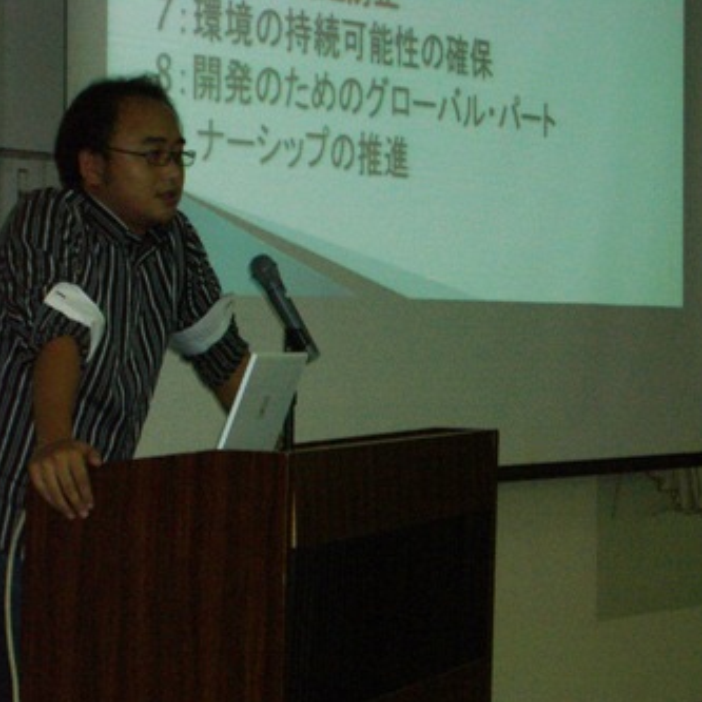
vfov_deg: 14.0
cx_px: 295
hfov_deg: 13.9
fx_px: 2868
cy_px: 352
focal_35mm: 125
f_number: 4.8
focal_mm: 17.4
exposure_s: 1/60
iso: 100
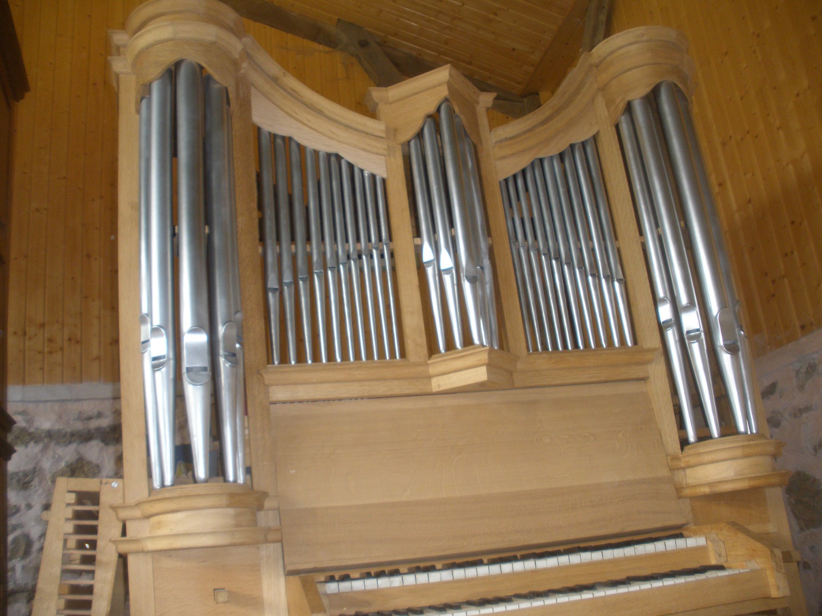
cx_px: 411
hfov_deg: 51.4
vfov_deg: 39.7
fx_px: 855
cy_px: 308
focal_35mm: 36
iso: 160
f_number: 3.5
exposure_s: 1/30
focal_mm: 6.3
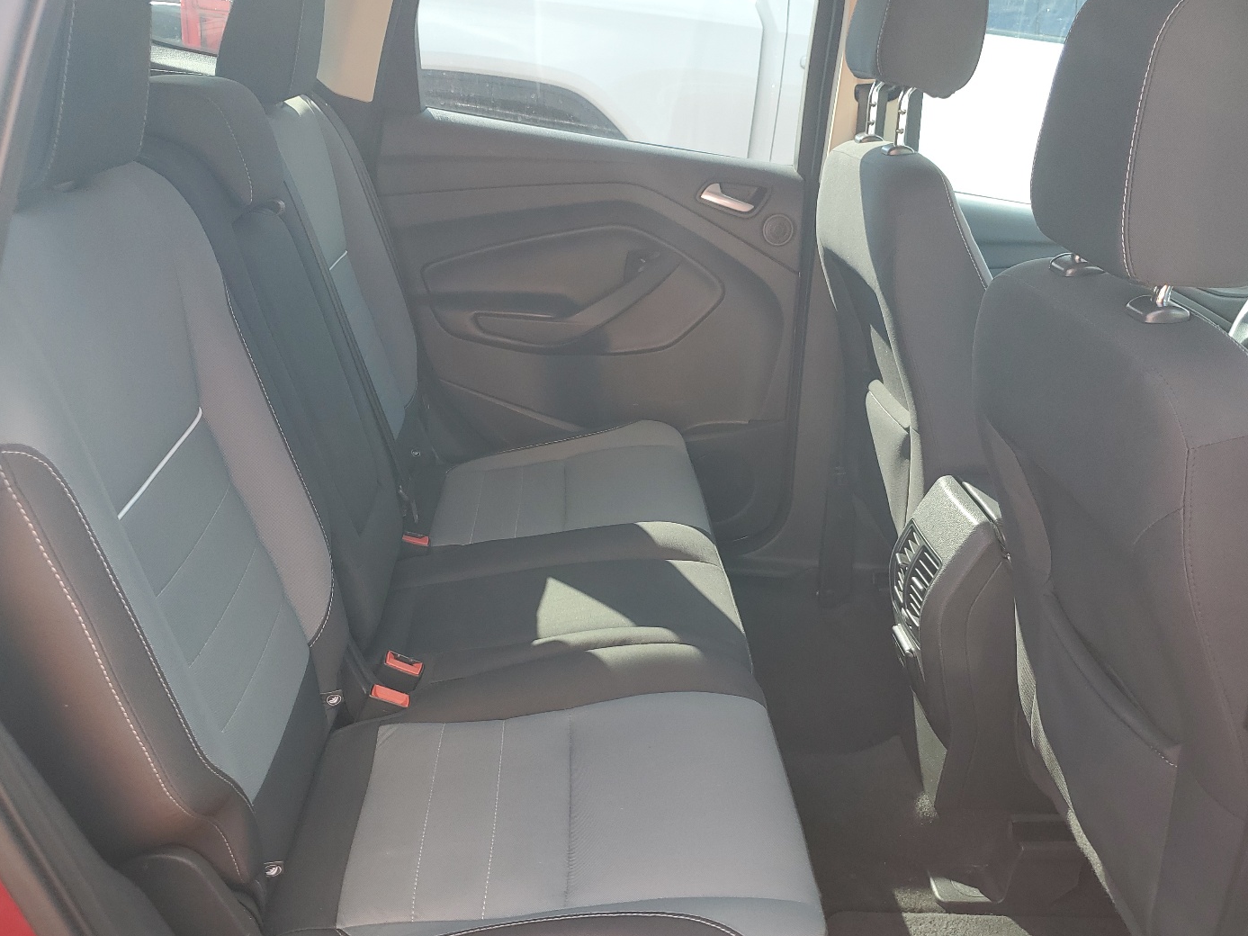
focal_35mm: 30
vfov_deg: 46.7
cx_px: 647
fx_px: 1081
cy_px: 517
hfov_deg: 60.0
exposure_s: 1/172
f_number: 1.5
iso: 50
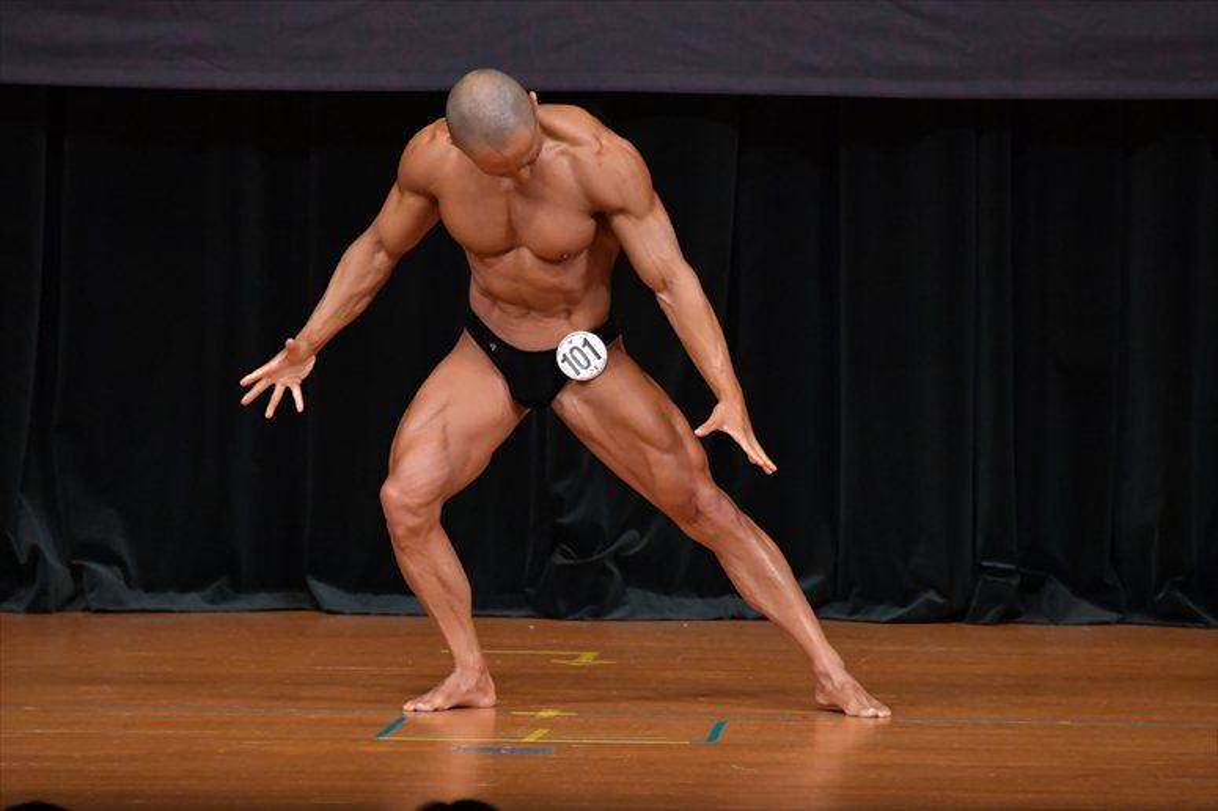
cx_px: 609
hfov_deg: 5.5
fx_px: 12681
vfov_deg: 3.7
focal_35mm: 375
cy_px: 406
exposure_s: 1/400
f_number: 5.6
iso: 4000
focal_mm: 250
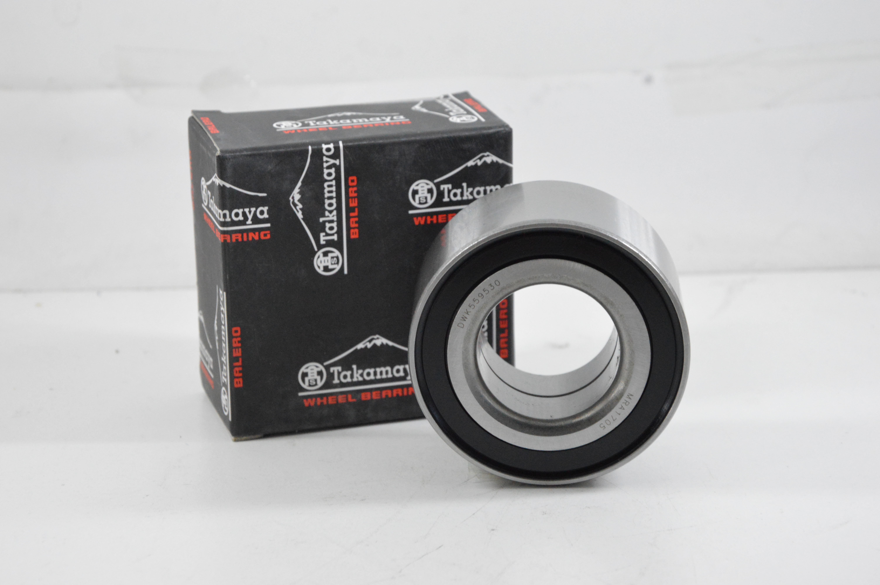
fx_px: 2748
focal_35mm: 112
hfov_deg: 18.2
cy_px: 292
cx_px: 440
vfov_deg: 12.2
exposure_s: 1/100
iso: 3200
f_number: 8
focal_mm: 75
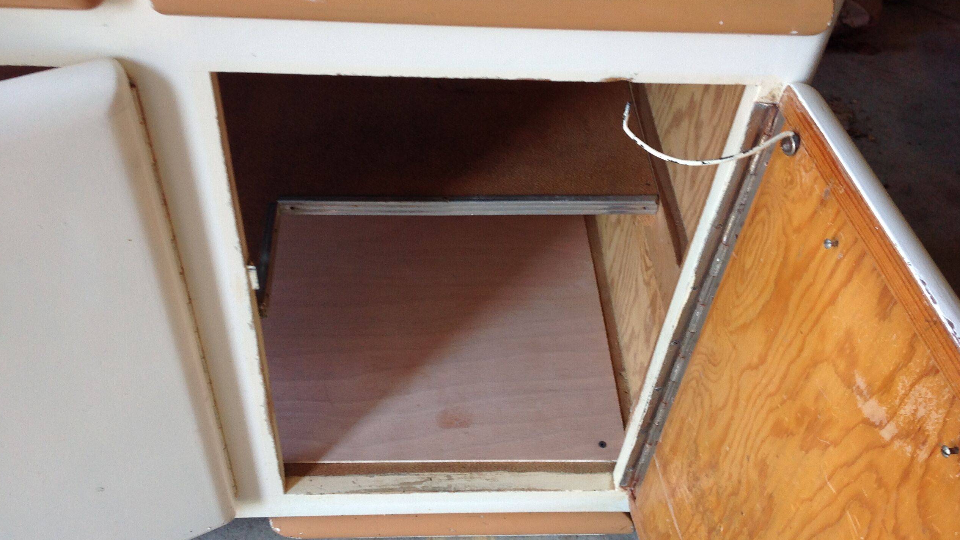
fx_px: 993
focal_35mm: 39
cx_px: 476
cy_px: 250
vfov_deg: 30.4
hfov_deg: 51.6
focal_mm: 4.28
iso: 64
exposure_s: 1/40
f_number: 2.4
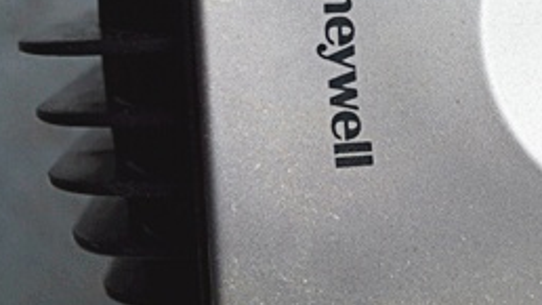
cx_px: 653
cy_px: 3
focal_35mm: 128
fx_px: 1839
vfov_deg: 9.4
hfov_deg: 16.1
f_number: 5.6
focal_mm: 30
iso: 200
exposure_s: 1/125
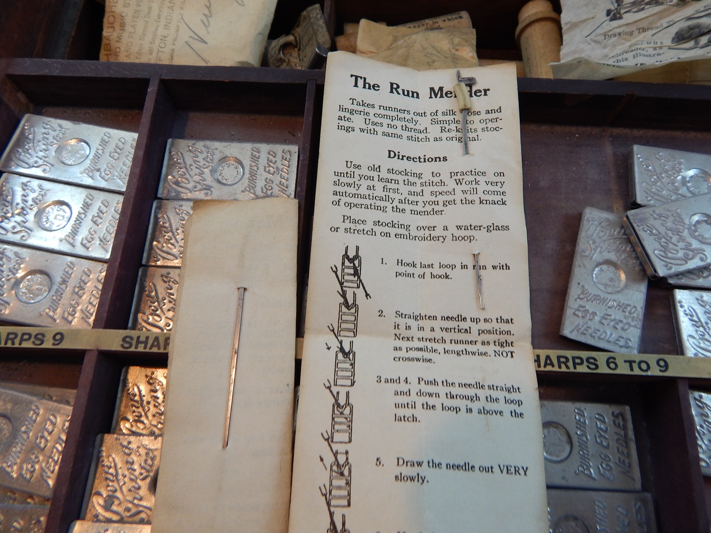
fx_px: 472
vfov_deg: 58.9
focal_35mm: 23
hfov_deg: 73.9
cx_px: 356
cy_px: 266
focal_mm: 4.1
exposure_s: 1/30
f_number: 3
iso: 125
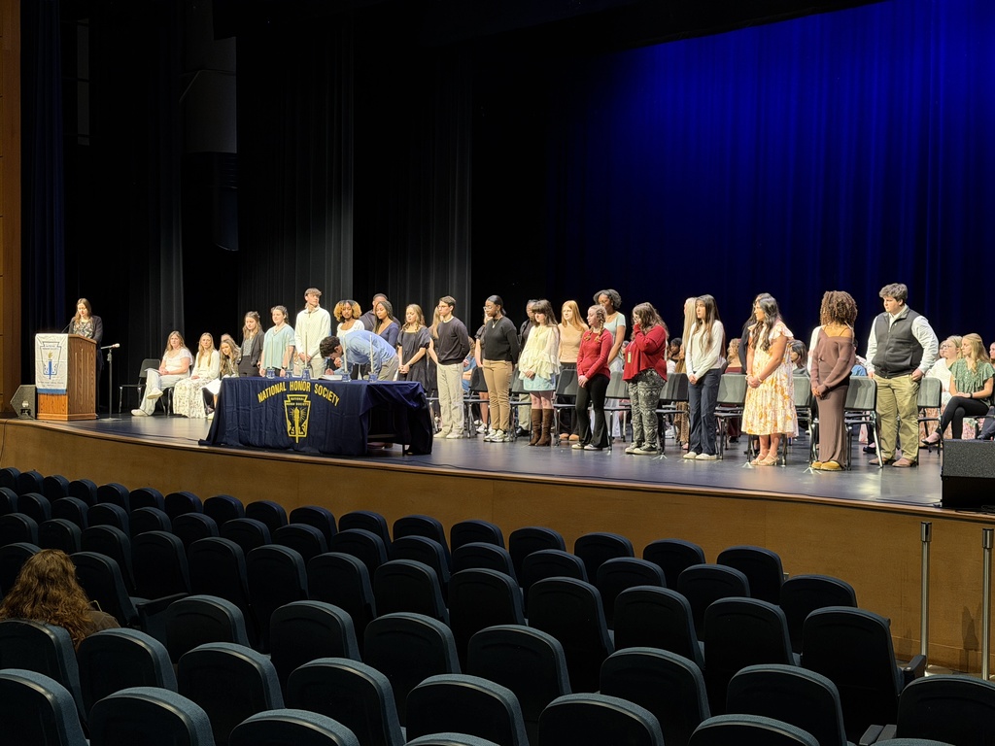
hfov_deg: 39.7
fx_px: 1380
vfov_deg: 30.3
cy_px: 373
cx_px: 498
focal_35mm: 48
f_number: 1.78
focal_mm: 6.76
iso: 320
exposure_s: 1/40
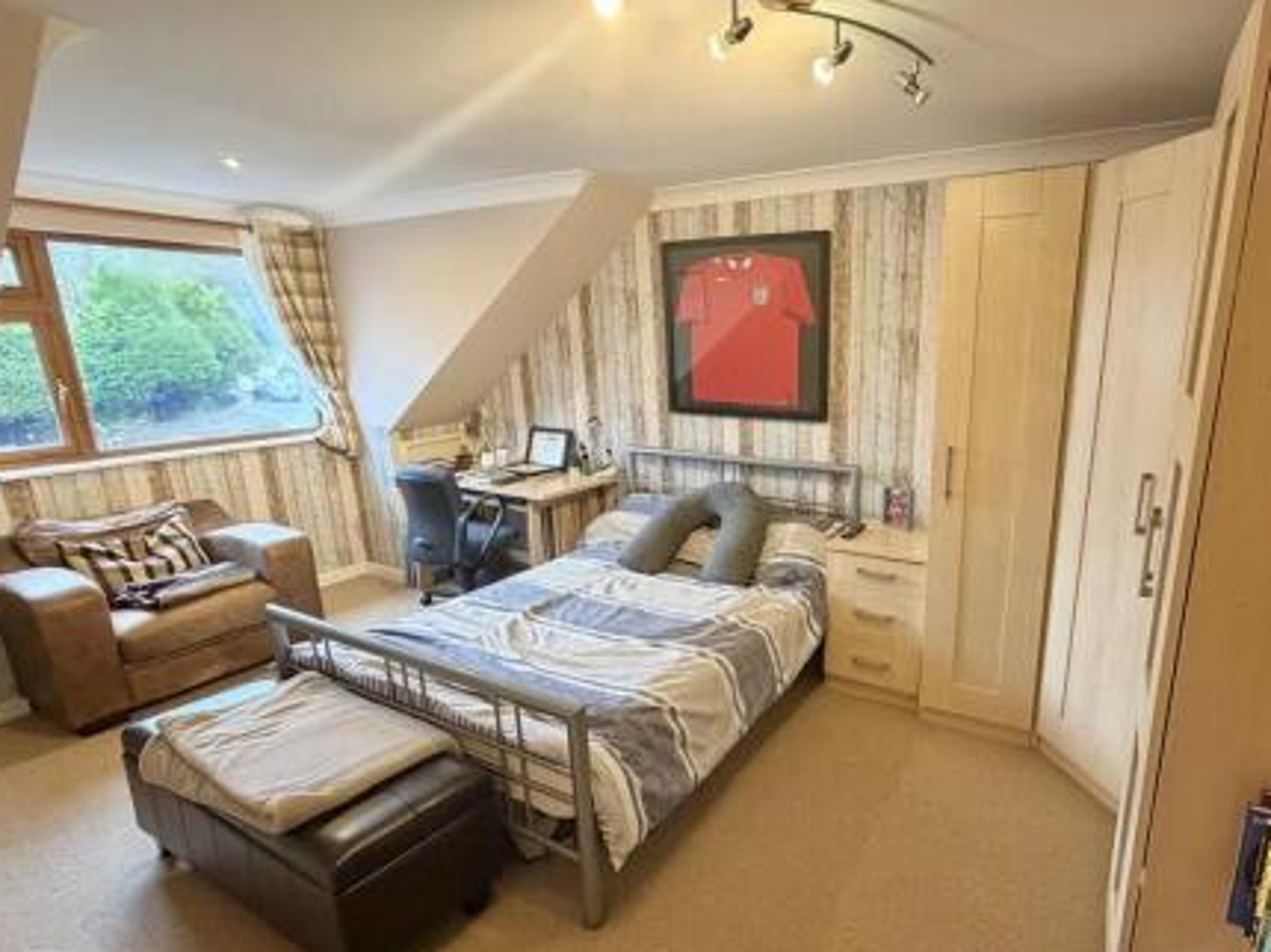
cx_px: 773
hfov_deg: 83.5
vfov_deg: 68.5
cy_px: 525
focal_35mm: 19
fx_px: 697
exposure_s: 1/60
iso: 500
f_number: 2.2
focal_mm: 2.22
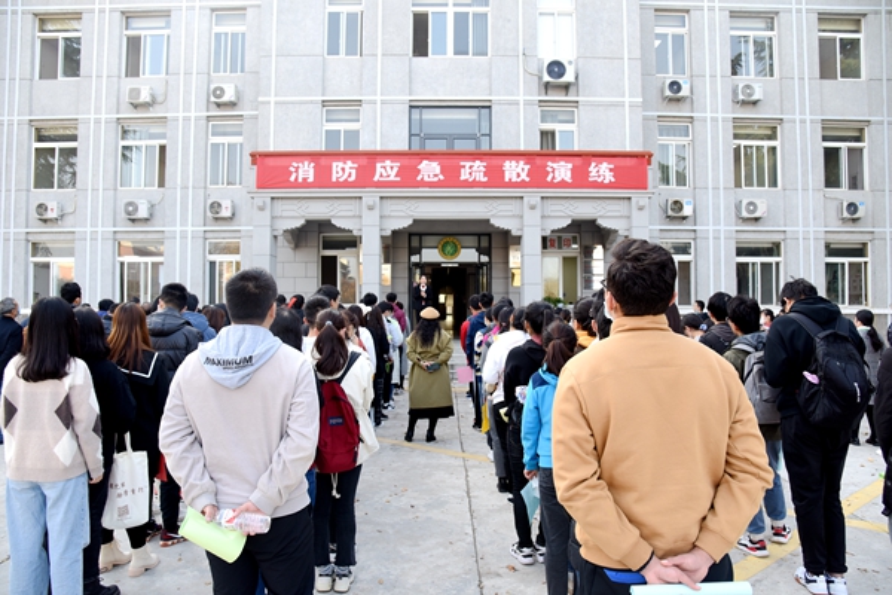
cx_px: 446
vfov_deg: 53.1
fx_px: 595
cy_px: 298
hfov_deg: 73.7
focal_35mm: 24
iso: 500
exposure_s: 1/160
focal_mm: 24
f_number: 6.3
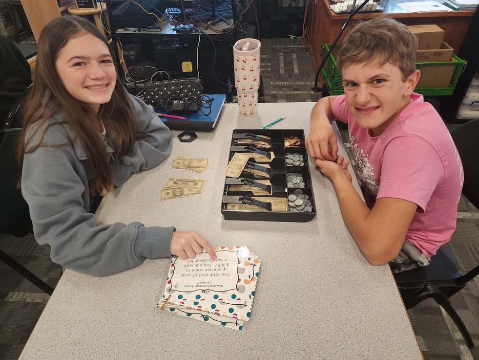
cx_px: 248
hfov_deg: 71.6
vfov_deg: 56.8
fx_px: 332
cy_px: 174
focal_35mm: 24
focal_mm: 6.4
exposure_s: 1/120
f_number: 1.8
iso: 250
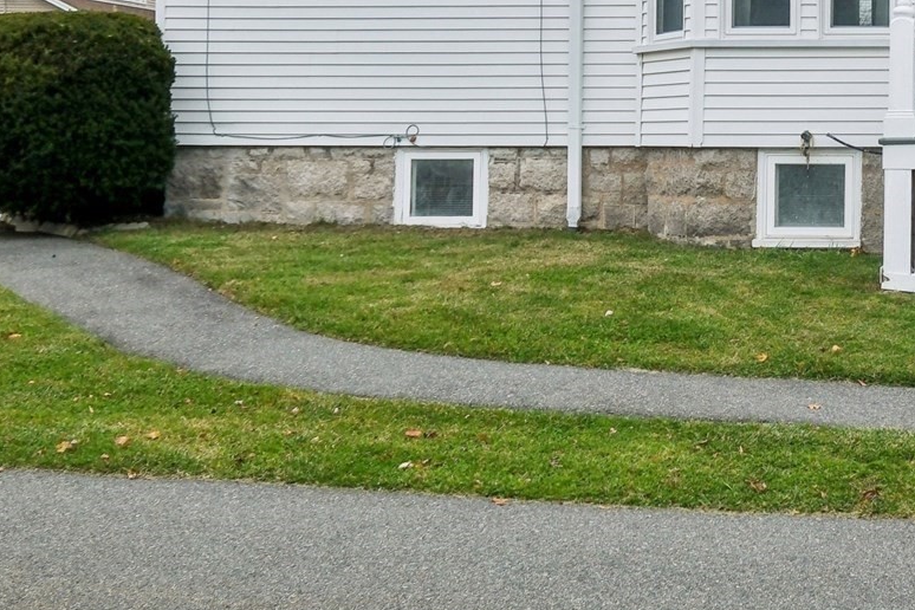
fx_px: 1144
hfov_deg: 35.3
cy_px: -179
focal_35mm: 45
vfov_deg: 25.7
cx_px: 1073
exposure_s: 1/480
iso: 320
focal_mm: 11
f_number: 5.6
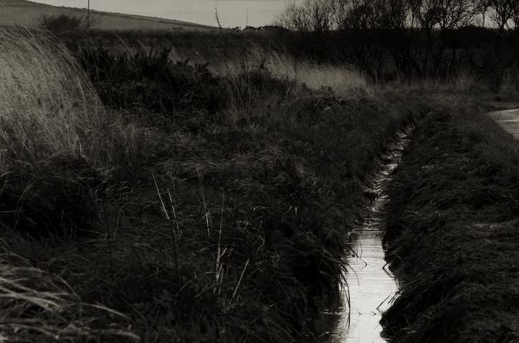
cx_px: 446
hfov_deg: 10.4
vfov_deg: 6.9
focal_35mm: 198
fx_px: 2848
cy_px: 284
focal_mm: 50
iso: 640
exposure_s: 1/640
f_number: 7.1
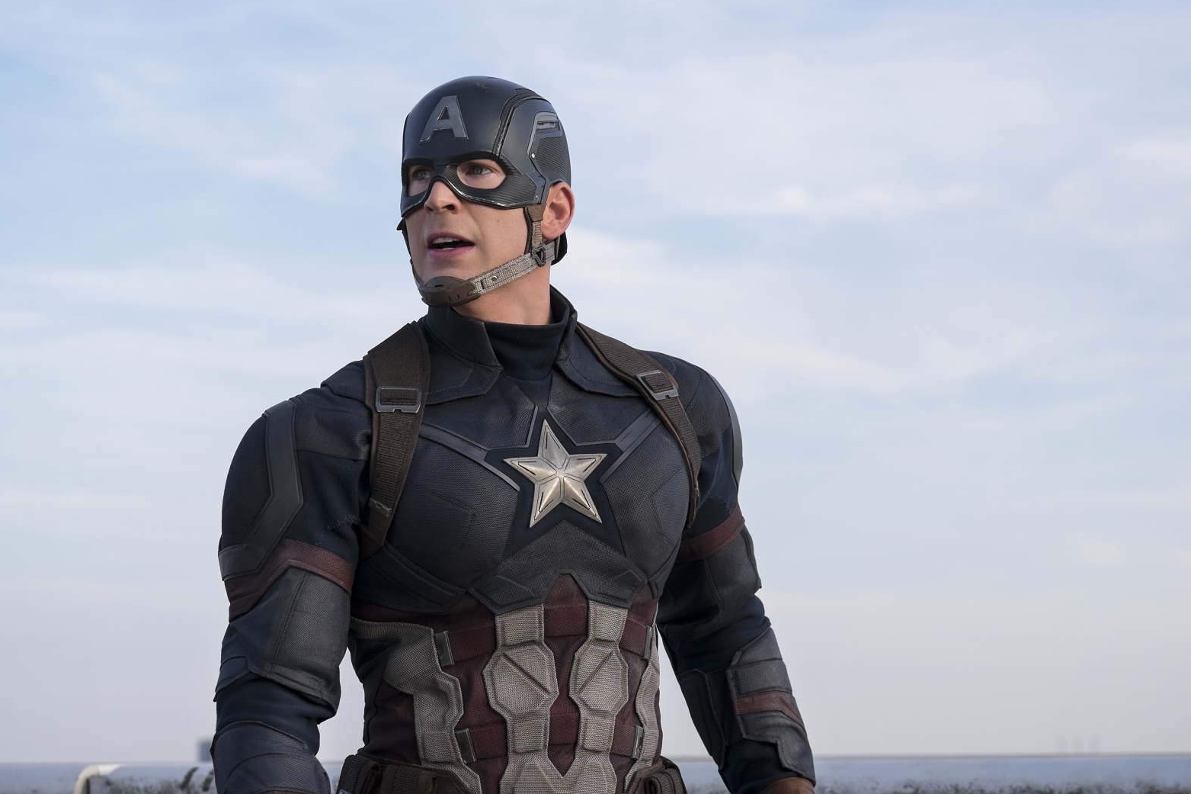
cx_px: 553
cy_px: 479
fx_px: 3175
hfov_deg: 21.2
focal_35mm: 96
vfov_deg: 14.2
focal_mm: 50
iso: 200
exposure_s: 1/320
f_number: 4.5
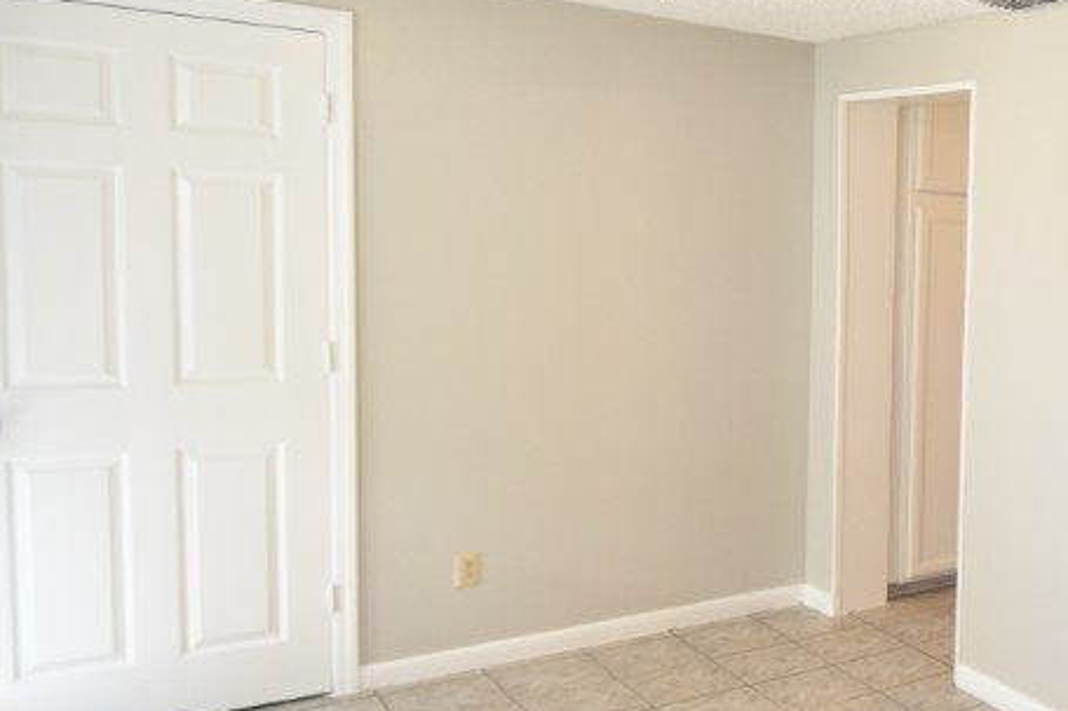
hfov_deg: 39.6
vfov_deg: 35.0
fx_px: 1127
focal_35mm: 38
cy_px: 326
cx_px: 1221
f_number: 3.5
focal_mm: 10
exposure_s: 1/60
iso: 800
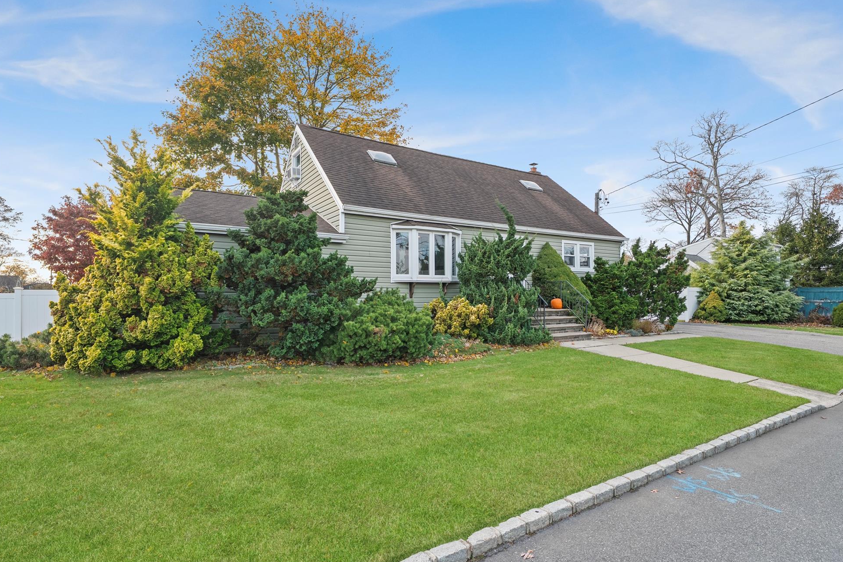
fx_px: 421
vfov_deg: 67.4
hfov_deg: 89.9
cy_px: 289
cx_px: 442
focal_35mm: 18
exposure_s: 1/15
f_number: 9
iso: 400
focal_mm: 17
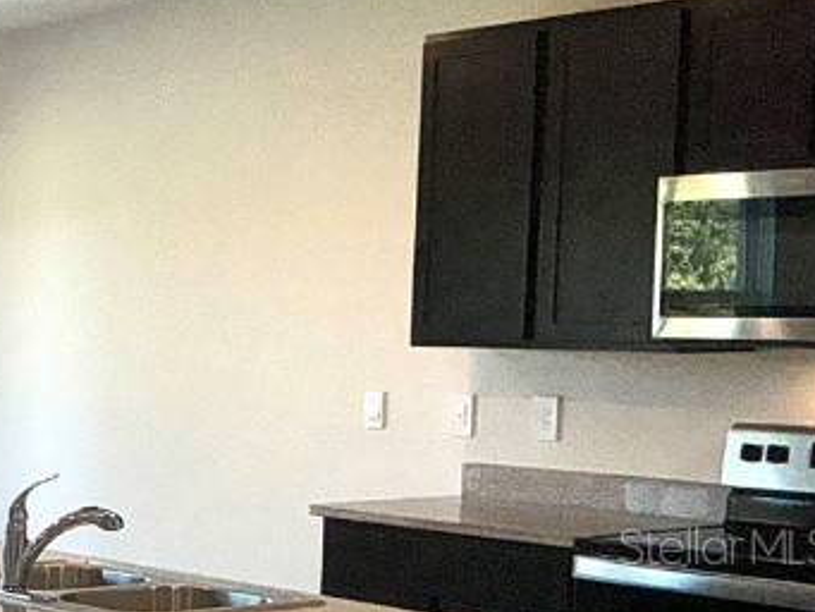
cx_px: -380
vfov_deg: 17.3
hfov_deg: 20.3
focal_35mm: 84
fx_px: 1978
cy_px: 545
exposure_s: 1/344
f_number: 1.8
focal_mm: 3
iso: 16
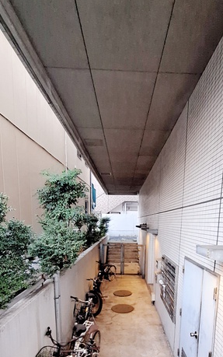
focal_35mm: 21
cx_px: 129
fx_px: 204
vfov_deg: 78.1
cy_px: 253
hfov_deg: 57.0
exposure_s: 1/20
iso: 640
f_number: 2.2
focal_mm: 1.74
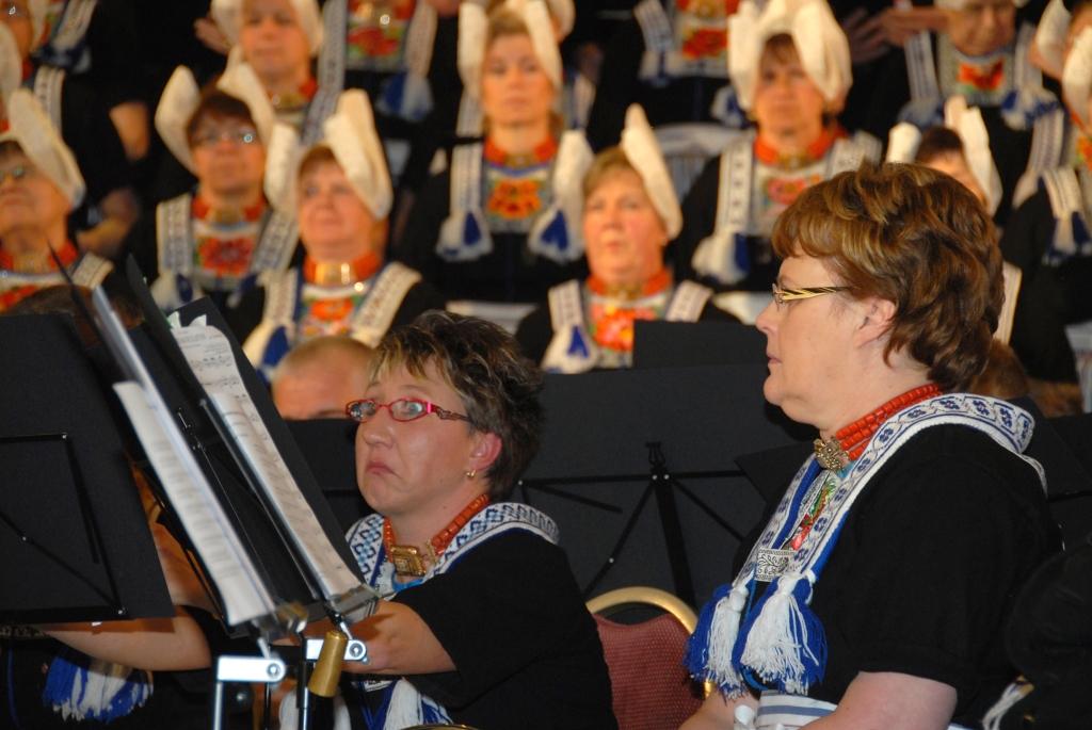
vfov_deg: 7.6
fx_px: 5465
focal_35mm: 180
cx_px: 546
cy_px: 365
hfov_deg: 11.4
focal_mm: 120
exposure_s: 1/60
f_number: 5.6
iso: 400
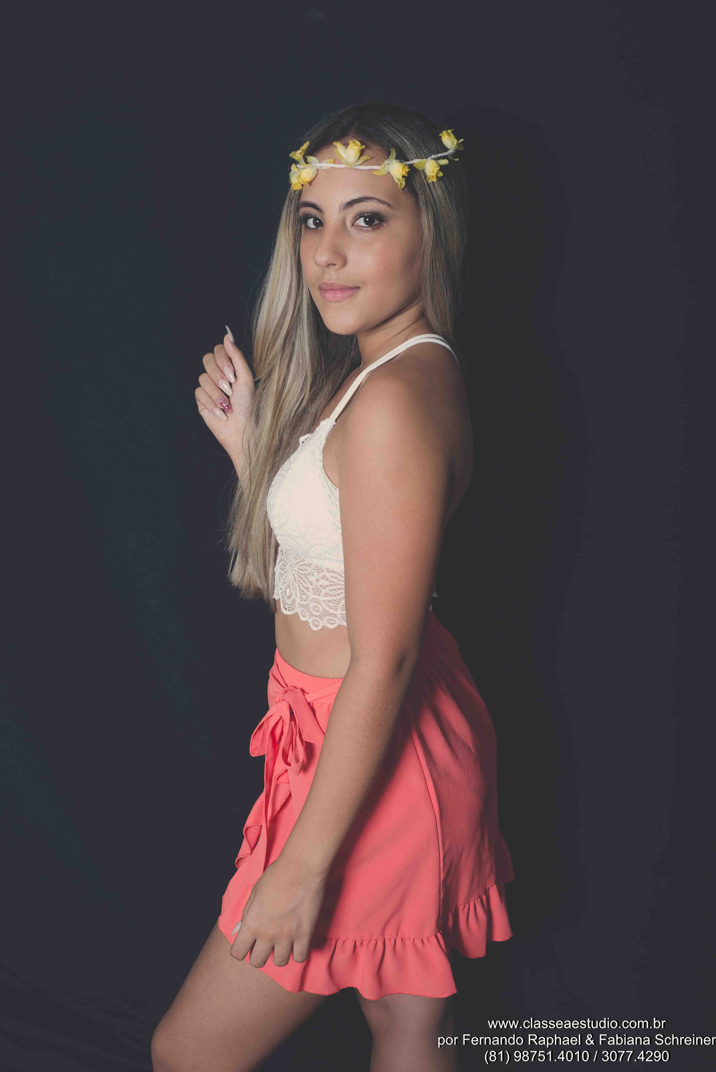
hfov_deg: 27.0
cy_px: 536
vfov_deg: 39.6
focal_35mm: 50
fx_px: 1490
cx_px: 358
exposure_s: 1/200
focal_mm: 50
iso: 50
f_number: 8
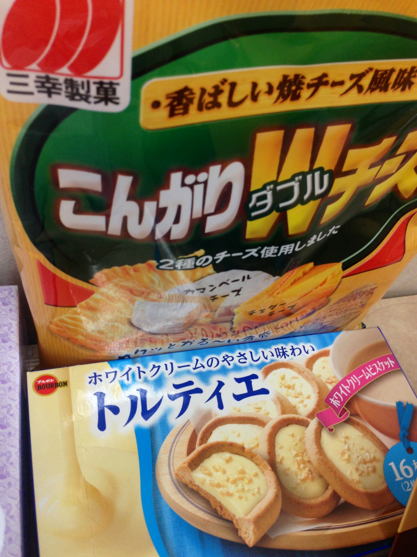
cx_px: 208
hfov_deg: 42.9
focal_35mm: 33
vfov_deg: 55.4
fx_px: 530
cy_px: 278
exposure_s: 1/20
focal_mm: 4.13
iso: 80
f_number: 2.4
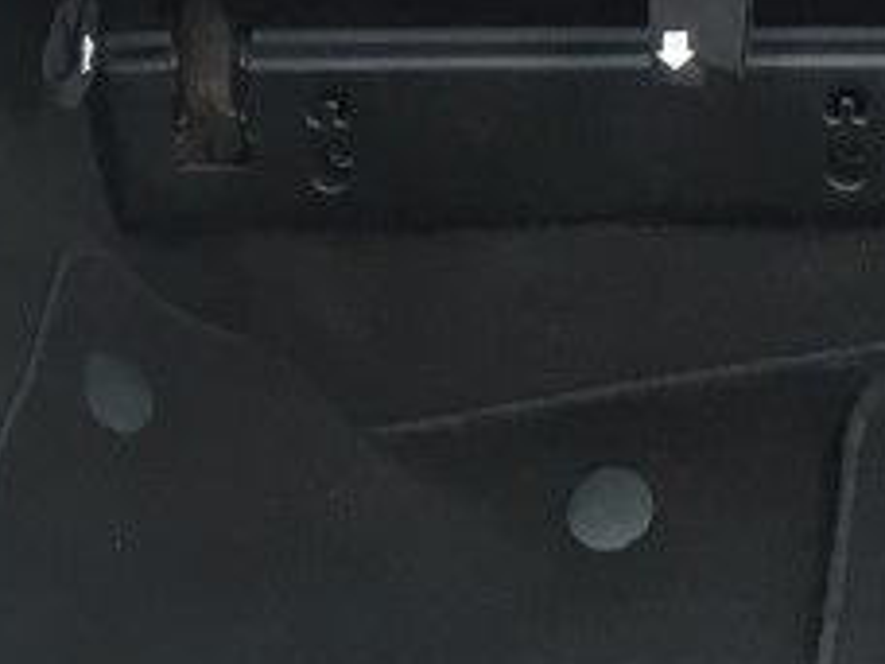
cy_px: -722
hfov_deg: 14.7
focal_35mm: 130
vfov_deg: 10.4
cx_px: 1071
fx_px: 3324
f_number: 2.2
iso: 50
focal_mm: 4.15
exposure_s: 1/30
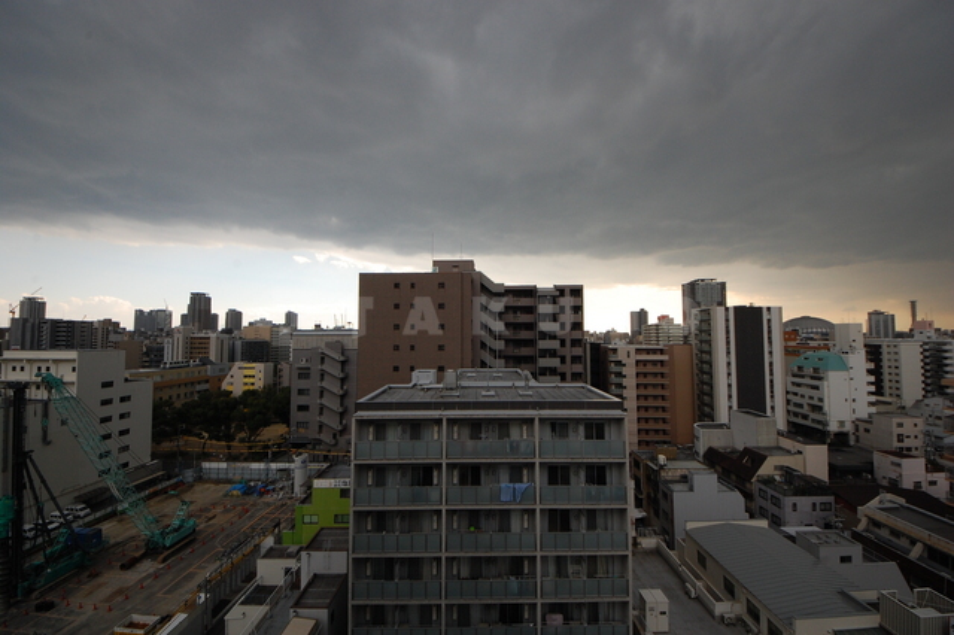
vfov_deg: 89.9
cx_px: 477
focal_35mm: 12
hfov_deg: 112.6
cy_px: 318
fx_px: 318
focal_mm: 8
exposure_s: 1/160
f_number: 9
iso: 400
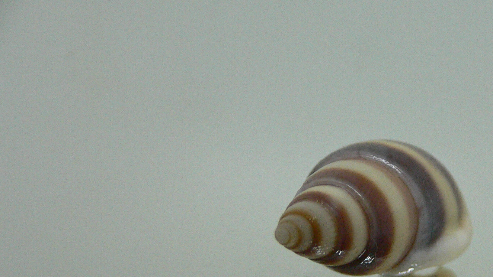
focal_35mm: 58
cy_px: 216
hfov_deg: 35.2
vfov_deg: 20.5
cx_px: 369
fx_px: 758
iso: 200
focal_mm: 4.6
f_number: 2.8
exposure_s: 1/60
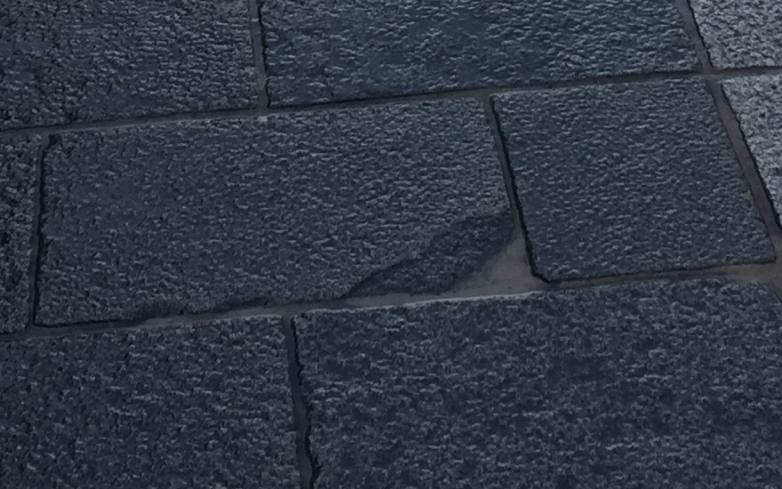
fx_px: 2430
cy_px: -410
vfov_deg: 10.7
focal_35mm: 114
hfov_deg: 18.3
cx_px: 397
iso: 32
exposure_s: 1/648
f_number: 2.2
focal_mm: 4.15
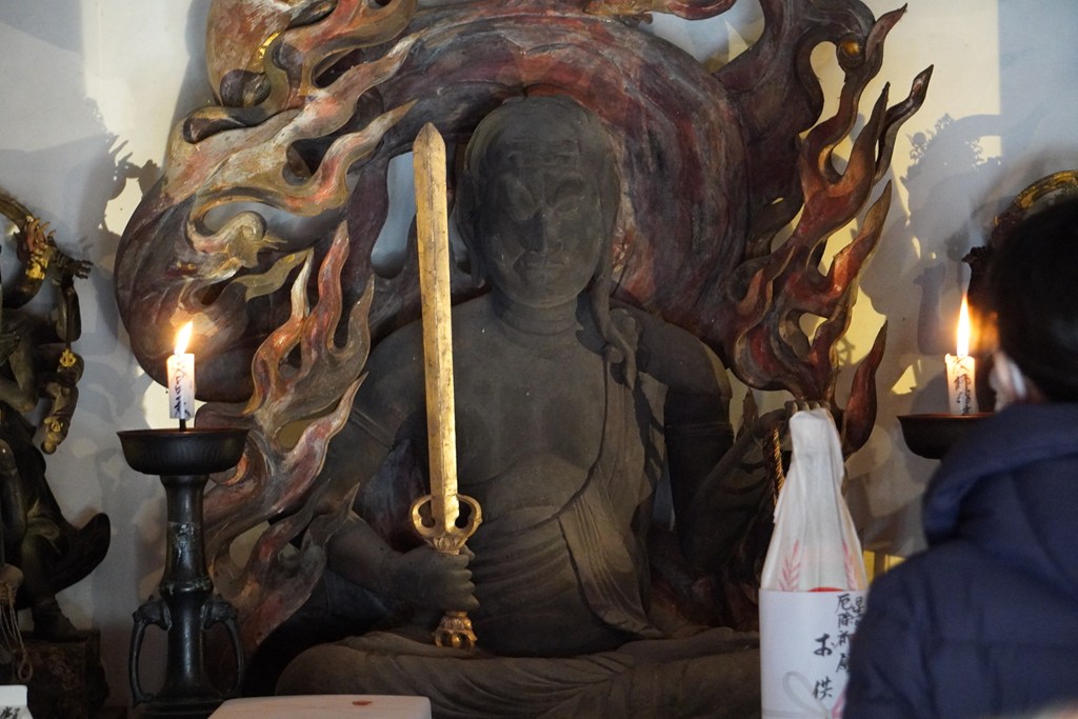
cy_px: 360
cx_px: 539
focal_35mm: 118
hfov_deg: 17.3
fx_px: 3549
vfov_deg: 11.6
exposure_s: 1/60
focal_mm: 79
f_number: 5
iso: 6400
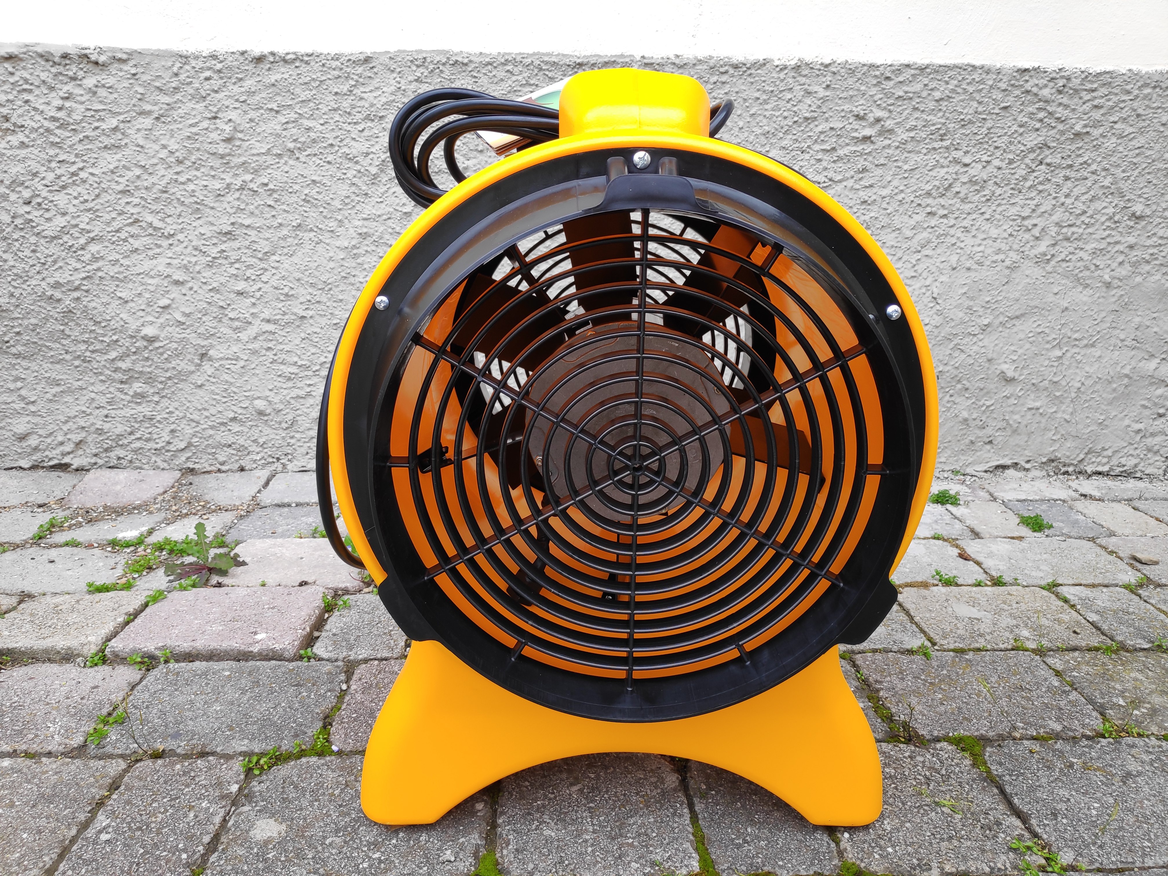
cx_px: 584
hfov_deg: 81.7
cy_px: 438
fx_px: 675
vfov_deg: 66.0
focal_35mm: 20
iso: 100
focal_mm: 3.94
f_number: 1.9
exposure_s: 1/200
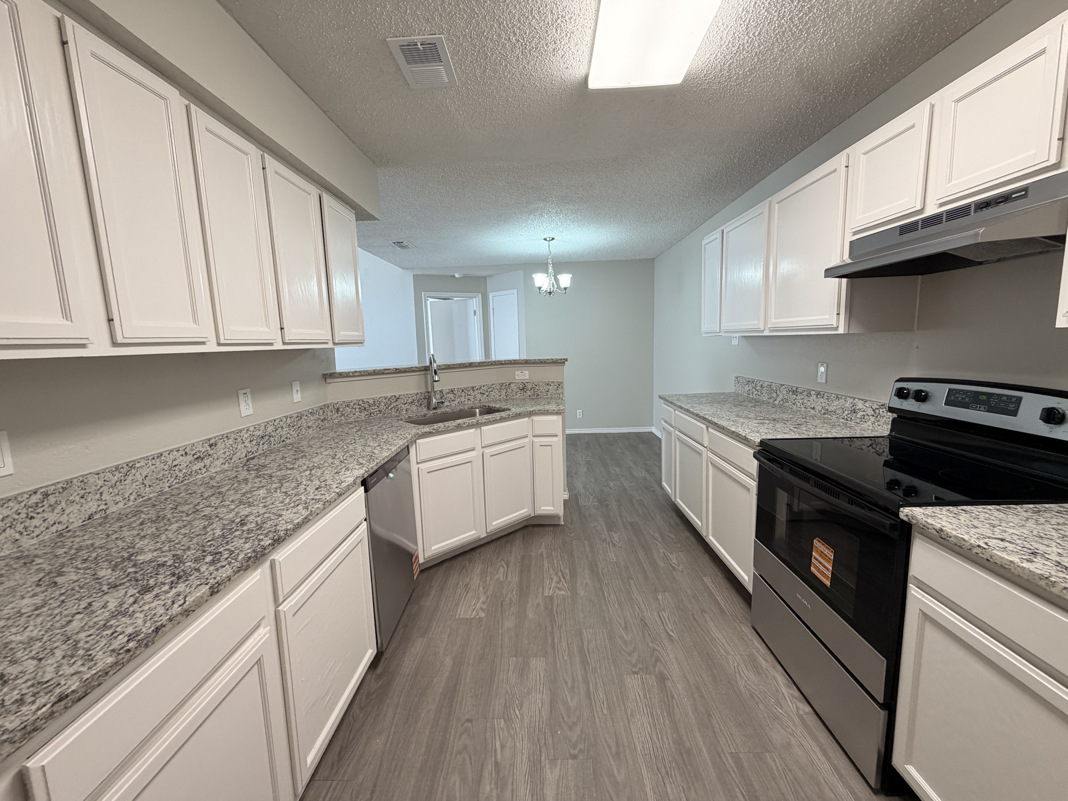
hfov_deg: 102.1
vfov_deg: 85.7
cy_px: 400
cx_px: 534
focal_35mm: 14
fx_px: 432
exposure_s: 1/120
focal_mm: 2.22
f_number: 2.2
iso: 200
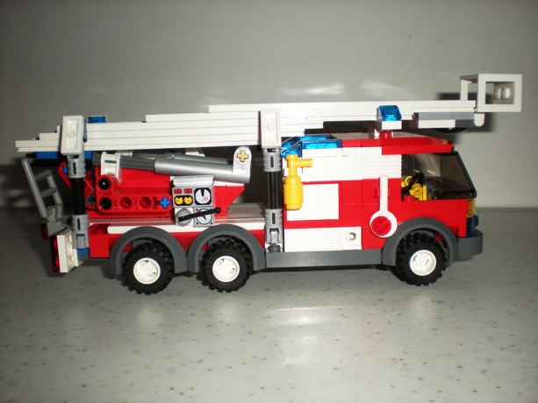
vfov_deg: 37.7
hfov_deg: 49.0
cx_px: 269
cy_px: 202
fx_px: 591
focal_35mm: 38
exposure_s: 1/60
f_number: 3.1
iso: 64
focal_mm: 6.3
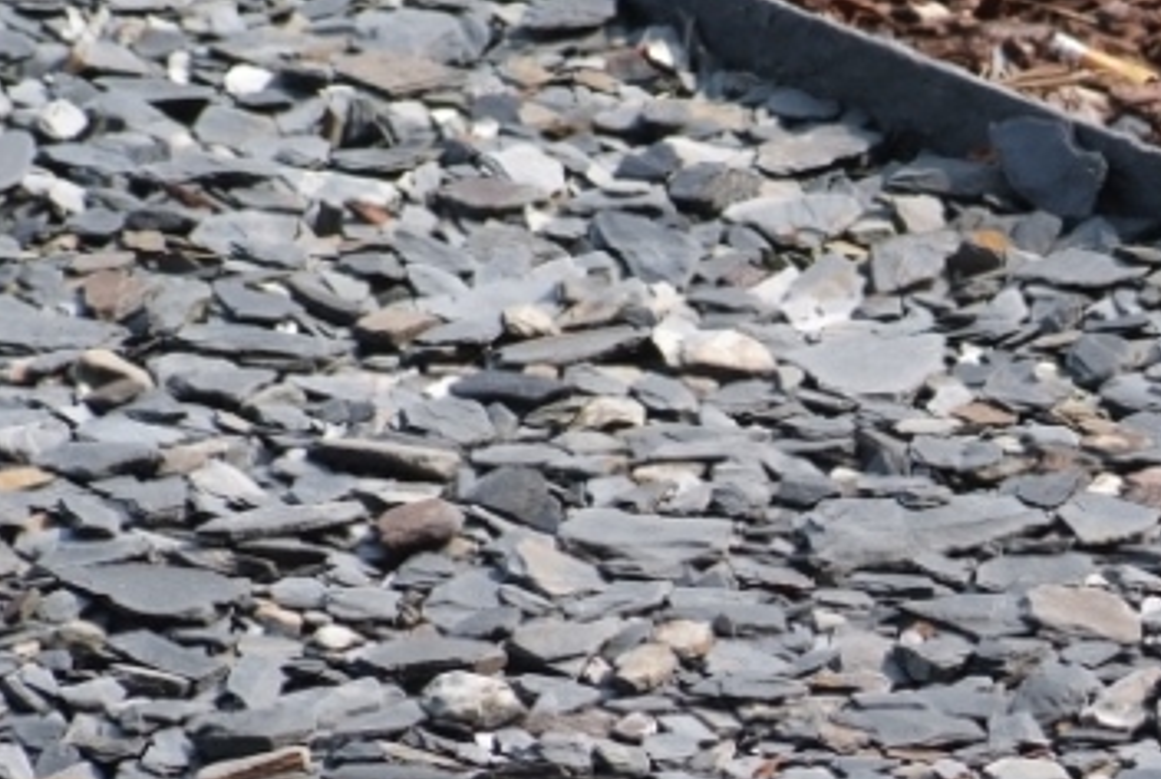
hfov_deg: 4.5
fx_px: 14828
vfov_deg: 3.0
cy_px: 797
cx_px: 1501
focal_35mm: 459
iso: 640
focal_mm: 105
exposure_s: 1/640
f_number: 8
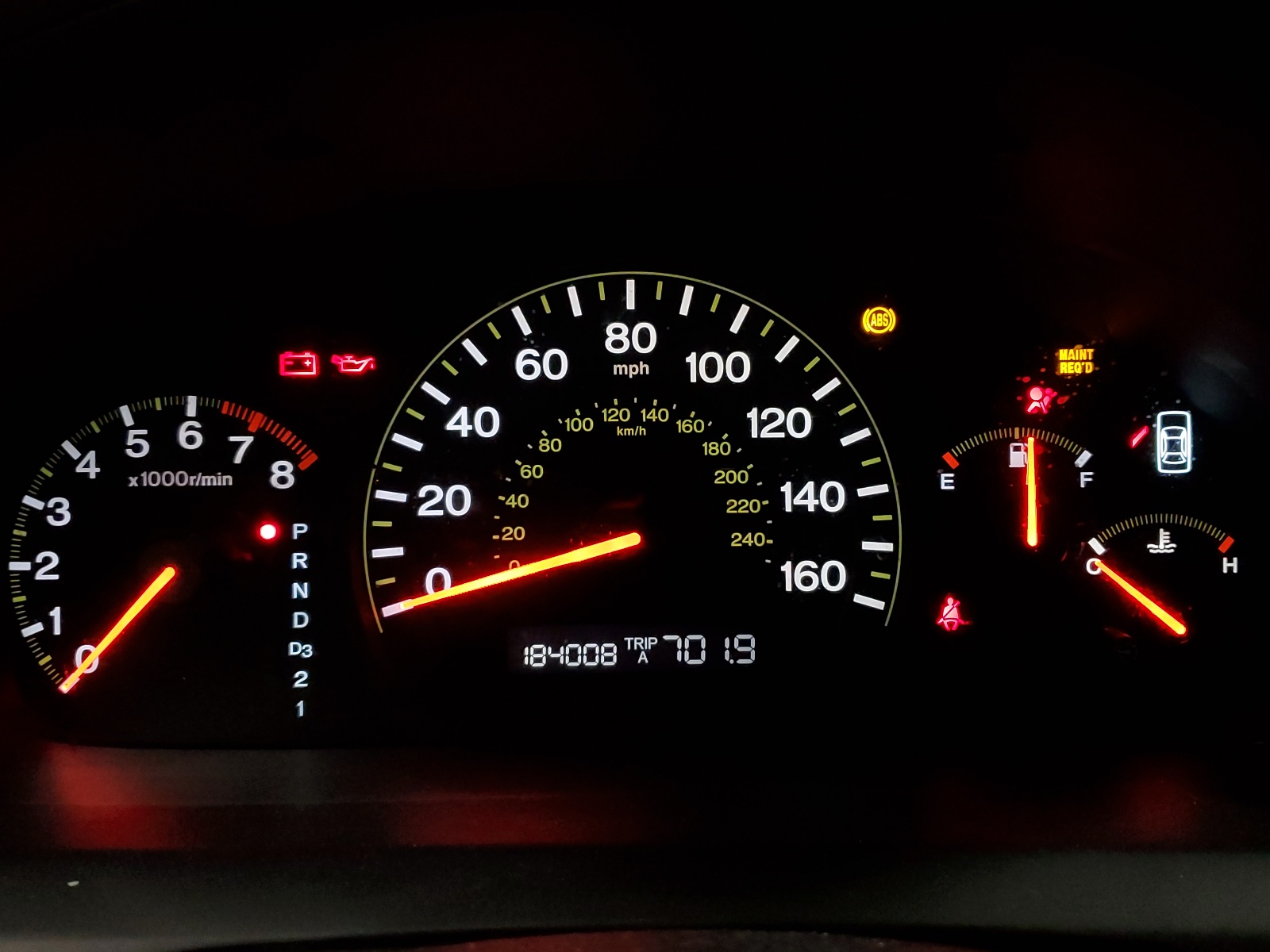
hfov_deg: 67.3
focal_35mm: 26
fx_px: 954
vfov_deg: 53.1
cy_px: 476
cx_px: 635
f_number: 1.5
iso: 245
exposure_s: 1/60.2
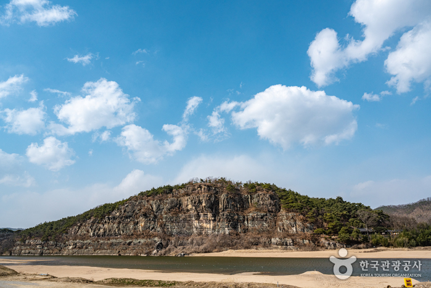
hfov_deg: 73.7
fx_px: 287
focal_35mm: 24
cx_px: 216
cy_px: 144
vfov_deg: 53.1
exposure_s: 1/1250
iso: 160
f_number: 9
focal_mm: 24
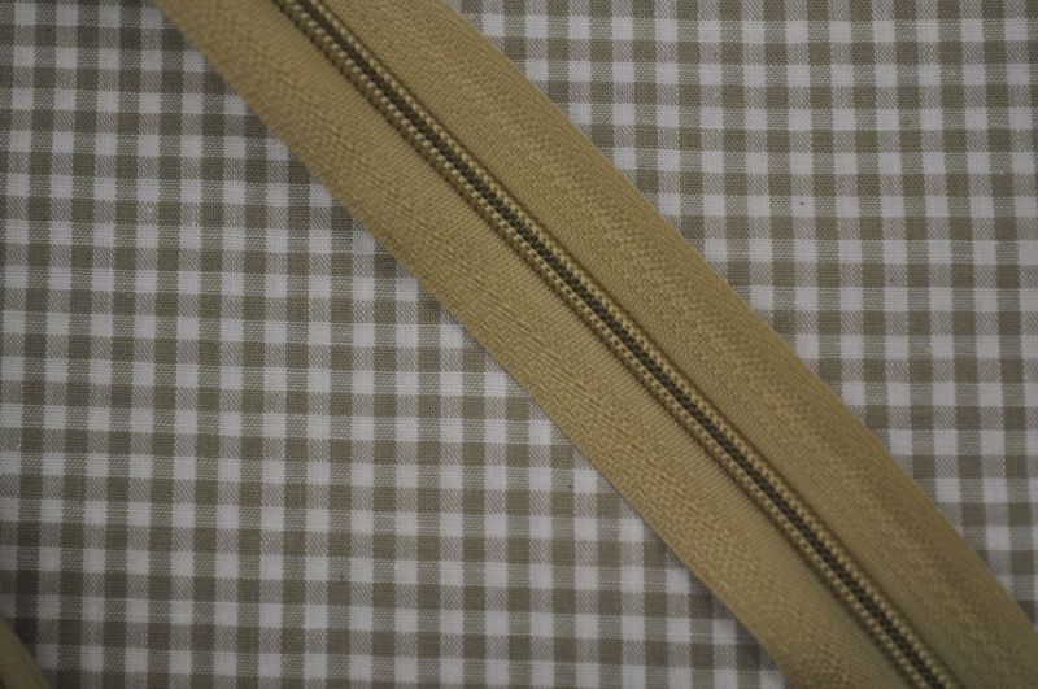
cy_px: 344
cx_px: 519
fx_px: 1943
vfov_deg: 20.1
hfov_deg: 29.9
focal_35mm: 68
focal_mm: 45
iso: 500
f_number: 5.3
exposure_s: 1/60
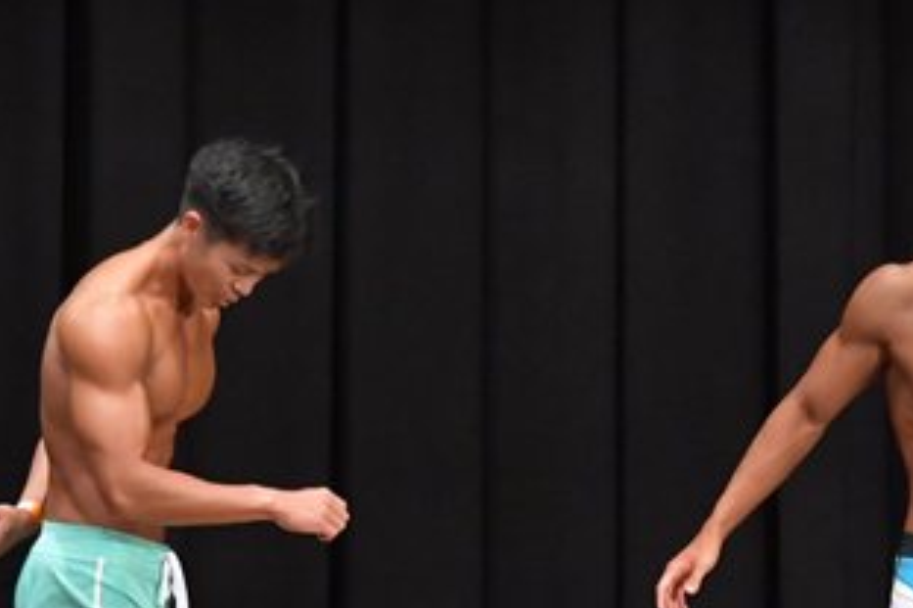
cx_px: 653
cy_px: 661
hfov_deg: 4.4
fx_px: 11812
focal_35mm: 466
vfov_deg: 2.9
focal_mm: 125
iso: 6400
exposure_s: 1/400
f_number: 5.6
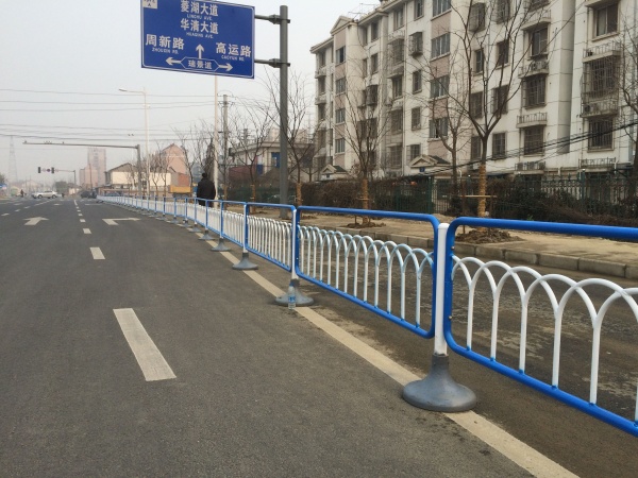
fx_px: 534
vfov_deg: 48.2
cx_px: 319
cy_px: 239
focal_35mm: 29
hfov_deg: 61.7
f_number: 2.2
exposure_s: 1/789
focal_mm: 4.15
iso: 32
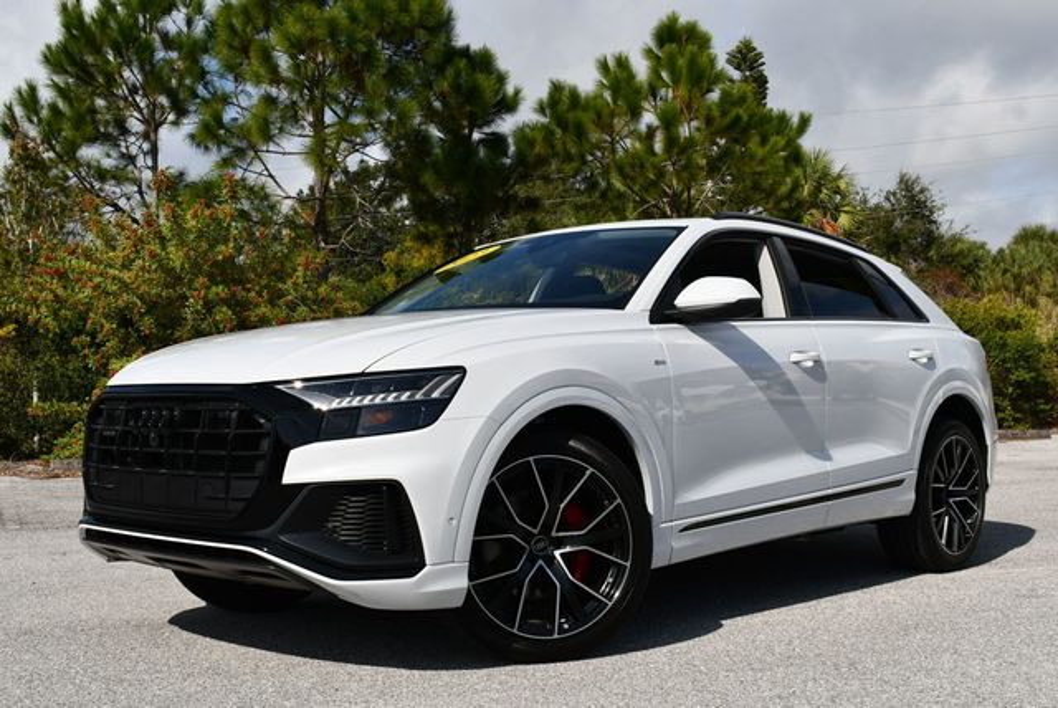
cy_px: 354
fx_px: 1294
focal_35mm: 44
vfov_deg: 30.6
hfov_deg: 44.5
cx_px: 529
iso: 100
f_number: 10
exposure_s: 1/400
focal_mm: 22
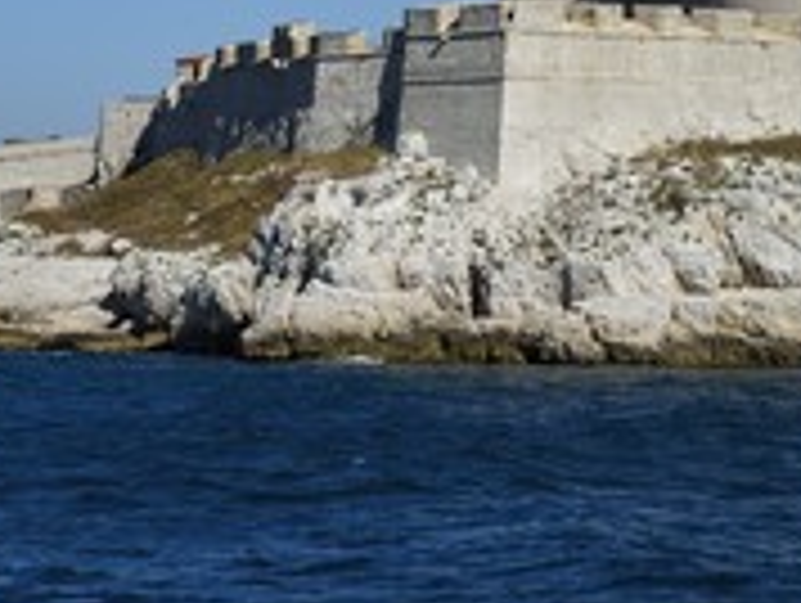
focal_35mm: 163
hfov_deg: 12.1
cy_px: 171
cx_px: 302
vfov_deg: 9.1
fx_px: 3777
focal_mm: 72
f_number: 9
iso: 200
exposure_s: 1/800
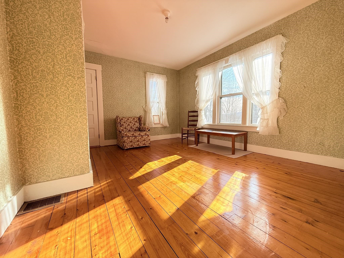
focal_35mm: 14
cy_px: 129
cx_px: 172
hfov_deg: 102.1
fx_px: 139
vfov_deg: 85.7
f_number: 2.2
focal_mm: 2.22
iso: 64
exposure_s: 1/331
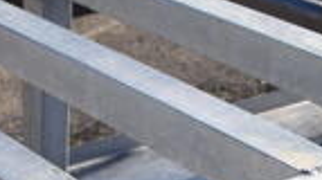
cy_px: 358
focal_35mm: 121
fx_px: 1032
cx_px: -43
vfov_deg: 9.4
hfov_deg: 17.1
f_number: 8
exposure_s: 1/500
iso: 200
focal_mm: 18
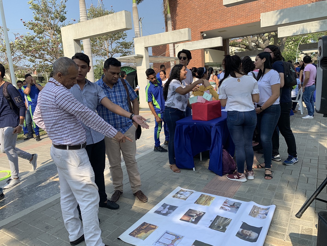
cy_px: 123
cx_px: 164
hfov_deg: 67.3
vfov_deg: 53.1
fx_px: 246
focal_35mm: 26
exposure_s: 1/1163
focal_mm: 4.25
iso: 25
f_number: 1.8
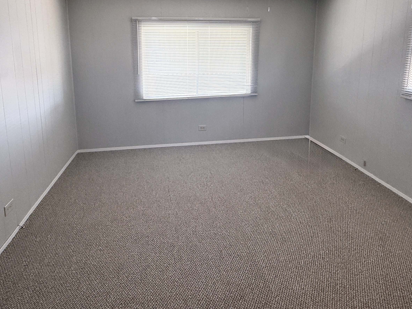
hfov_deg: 71.6
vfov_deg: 55.1
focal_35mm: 24
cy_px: 92
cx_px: 212
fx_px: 286
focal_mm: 2.22
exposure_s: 1/99
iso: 200
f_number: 2.2
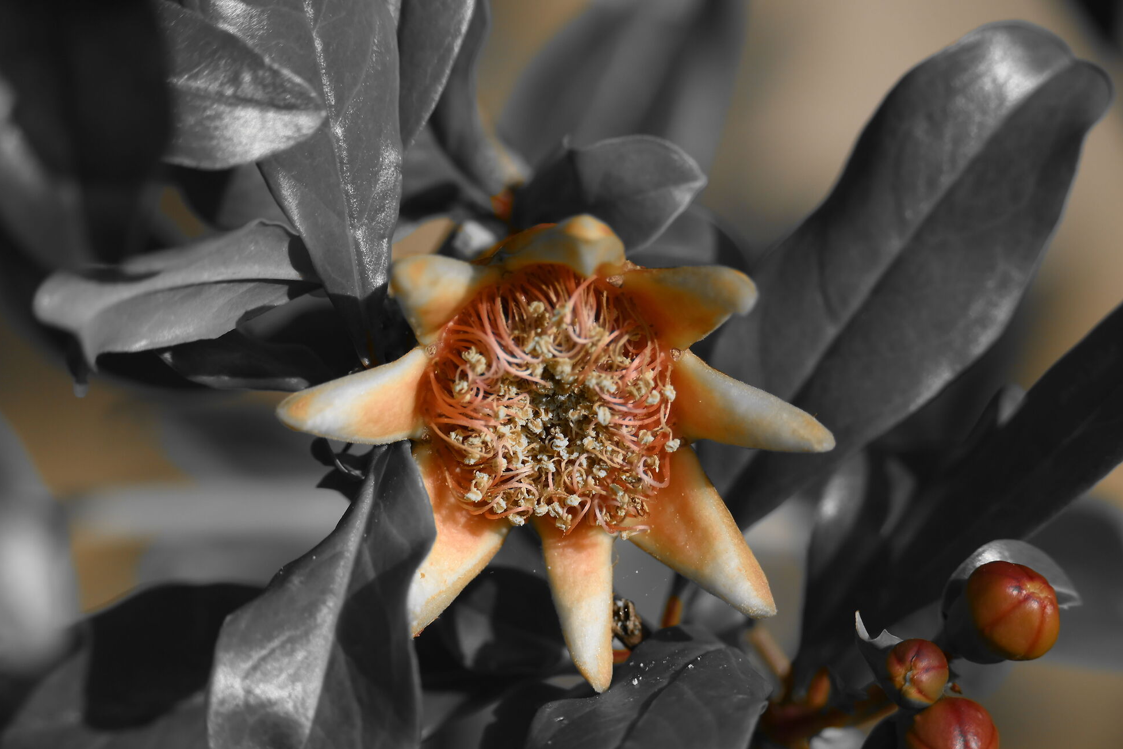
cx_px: 535
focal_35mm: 295
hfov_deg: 7.0
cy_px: 423
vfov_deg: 4.7
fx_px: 9202
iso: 125
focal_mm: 160
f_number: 5.6
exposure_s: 1/500
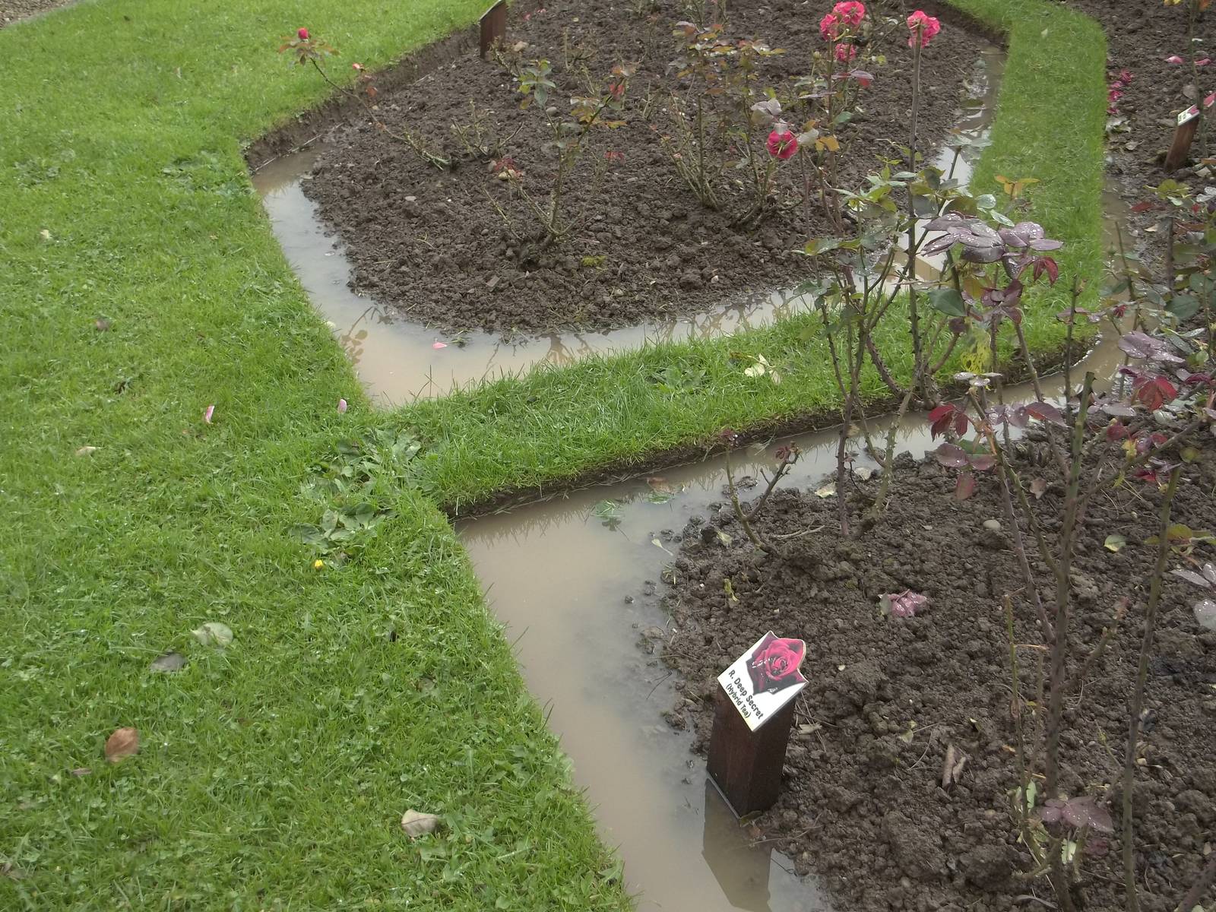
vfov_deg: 42.9
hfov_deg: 55.4
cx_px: 608
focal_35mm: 33
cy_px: 456
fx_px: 1159
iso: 80
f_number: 3.3
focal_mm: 5.9
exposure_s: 1/200
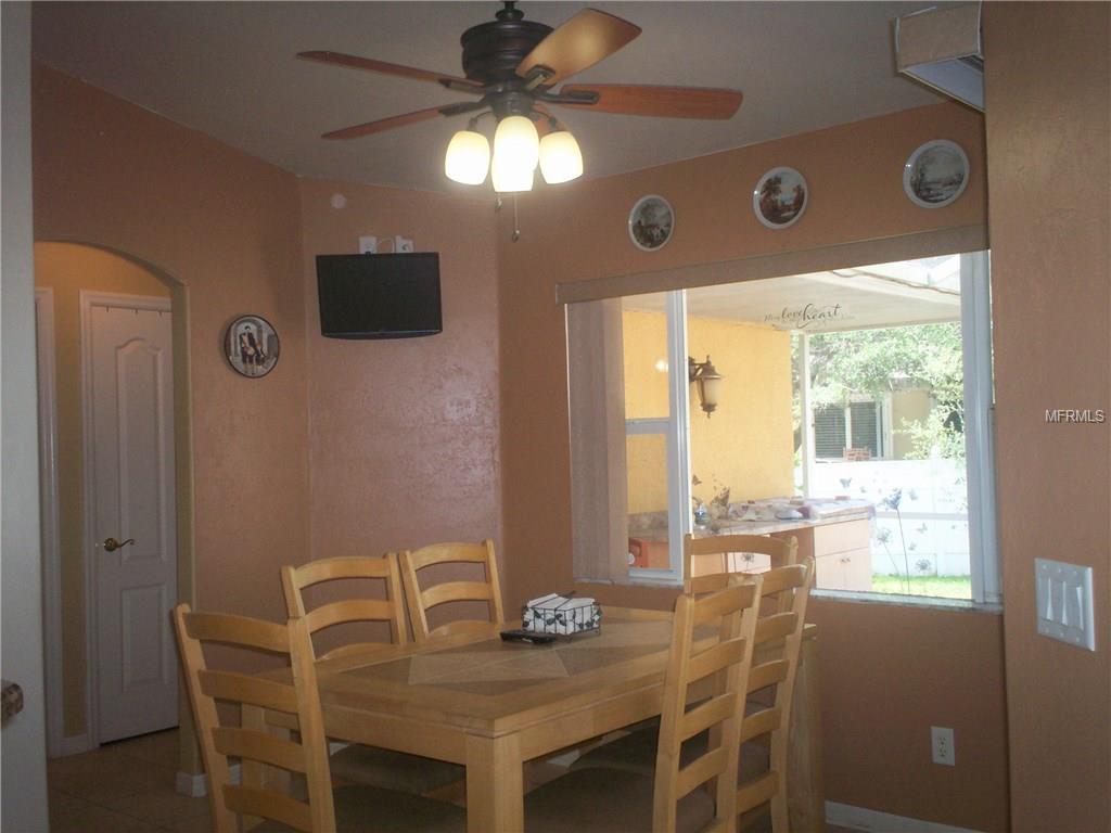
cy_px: 416
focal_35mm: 36
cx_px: 556
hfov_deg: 51.4
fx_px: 1155
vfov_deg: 39.7
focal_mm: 6
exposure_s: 1/60
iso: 140
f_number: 4.5
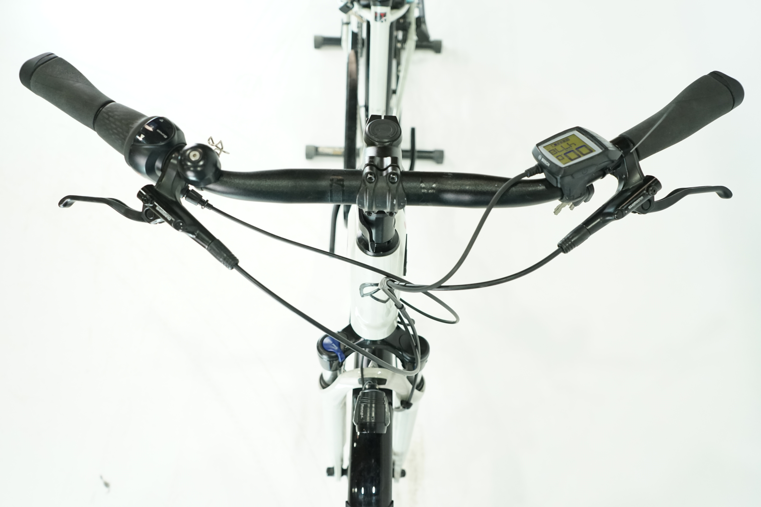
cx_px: 380
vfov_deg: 45.0
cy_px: 254
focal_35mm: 29
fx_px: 613
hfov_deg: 63.7
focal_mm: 29
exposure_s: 1/200
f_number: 4.5
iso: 2000
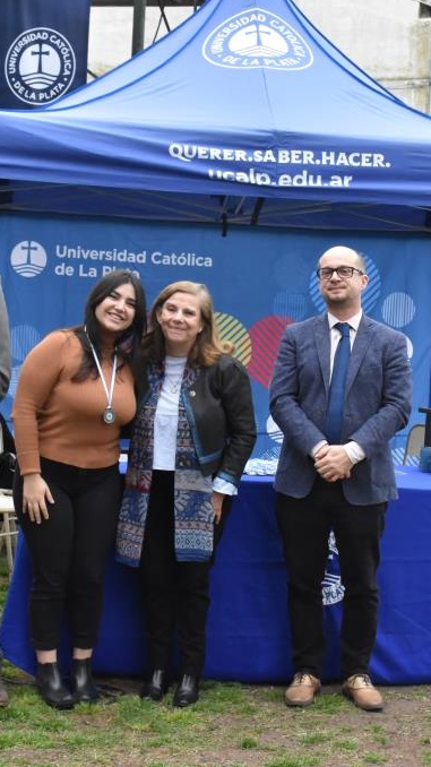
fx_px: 1545
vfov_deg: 27.9
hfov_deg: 15.8
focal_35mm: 76
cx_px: 304
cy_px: 382
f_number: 9
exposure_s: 1/320
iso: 2000
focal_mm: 32
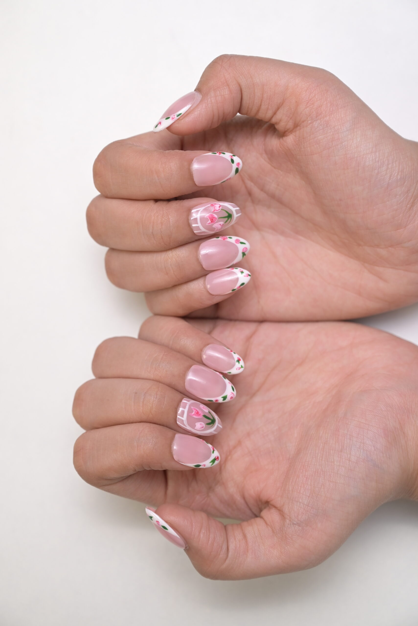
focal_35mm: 70
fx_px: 1218
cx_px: 209
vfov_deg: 28.8
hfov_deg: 19.5
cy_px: 313
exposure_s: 1/125
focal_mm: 70
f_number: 5.6
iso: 640
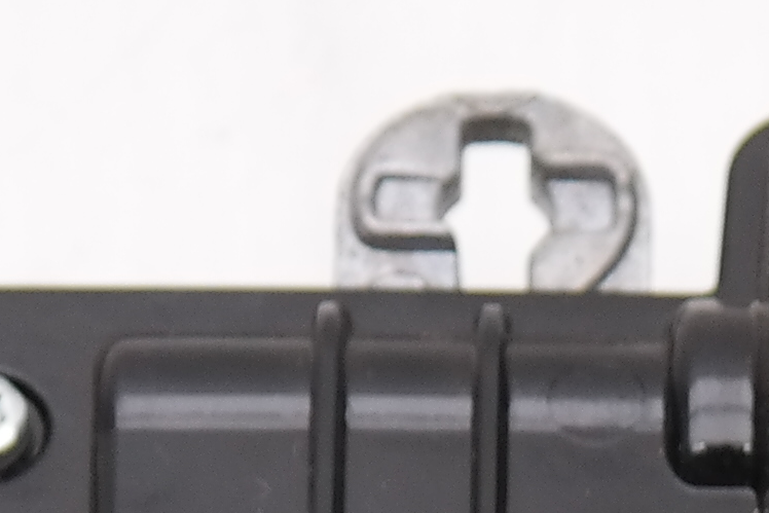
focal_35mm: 534
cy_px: 1074
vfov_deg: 2.6
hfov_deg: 3.8
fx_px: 11408
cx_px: 1029
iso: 200
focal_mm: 48
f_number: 5.6
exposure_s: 1/80
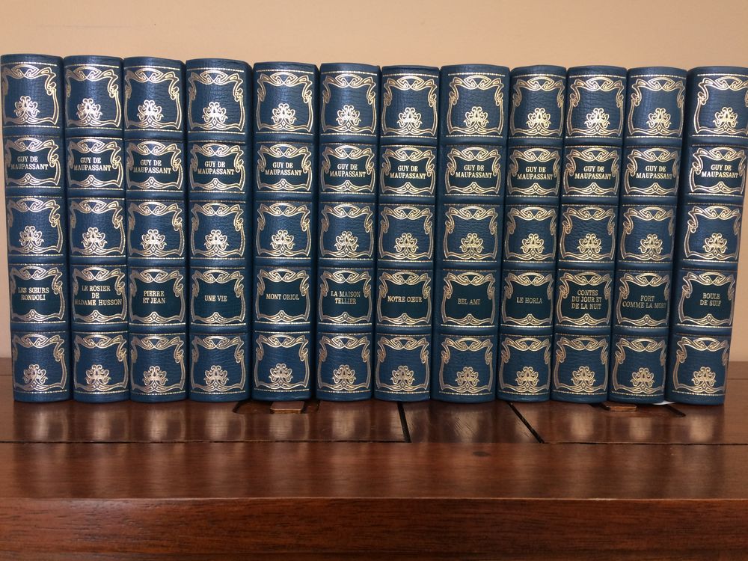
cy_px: 280
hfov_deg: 61.7
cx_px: 374
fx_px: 627
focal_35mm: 29
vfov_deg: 48.2
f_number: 2.2
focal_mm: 4.15
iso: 64
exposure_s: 1/33
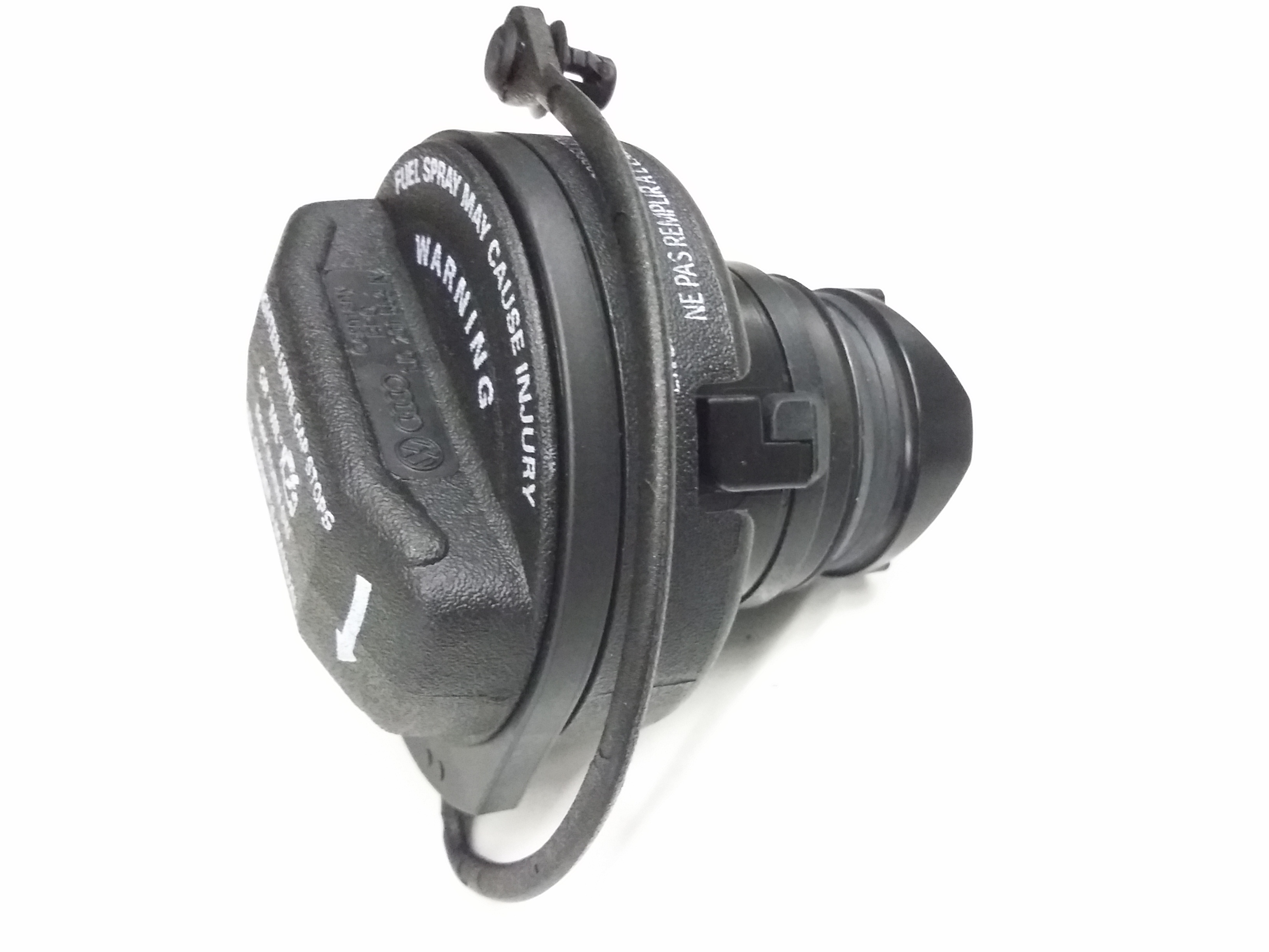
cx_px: 634
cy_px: 476
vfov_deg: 44.2
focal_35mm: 32
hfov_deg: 56.8
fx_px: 1173
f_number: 2.4
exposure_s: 1/15
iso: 640
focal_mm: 3.4
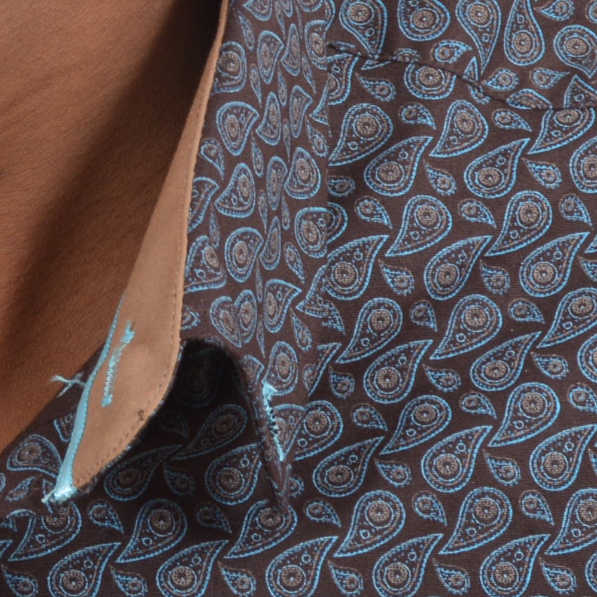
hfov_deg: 4.1
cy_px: -407
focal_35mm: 422
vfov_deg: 4.1
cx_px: -72
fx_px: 8225
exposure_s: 1/160
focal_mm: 55
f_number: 9
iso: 200
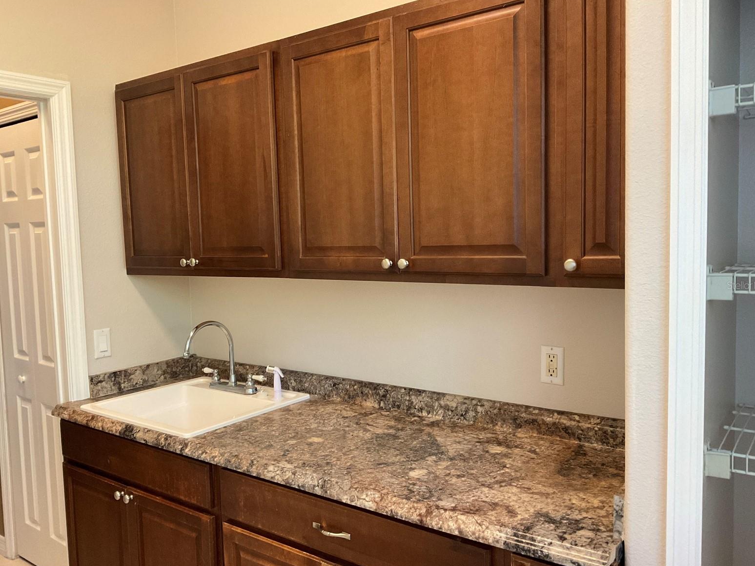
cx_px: 383
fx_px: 654
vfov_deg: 46.8
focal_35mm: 30
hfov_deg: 60.0
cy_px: 285
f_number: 1.8
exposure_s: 1/60
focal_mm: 3
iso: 200
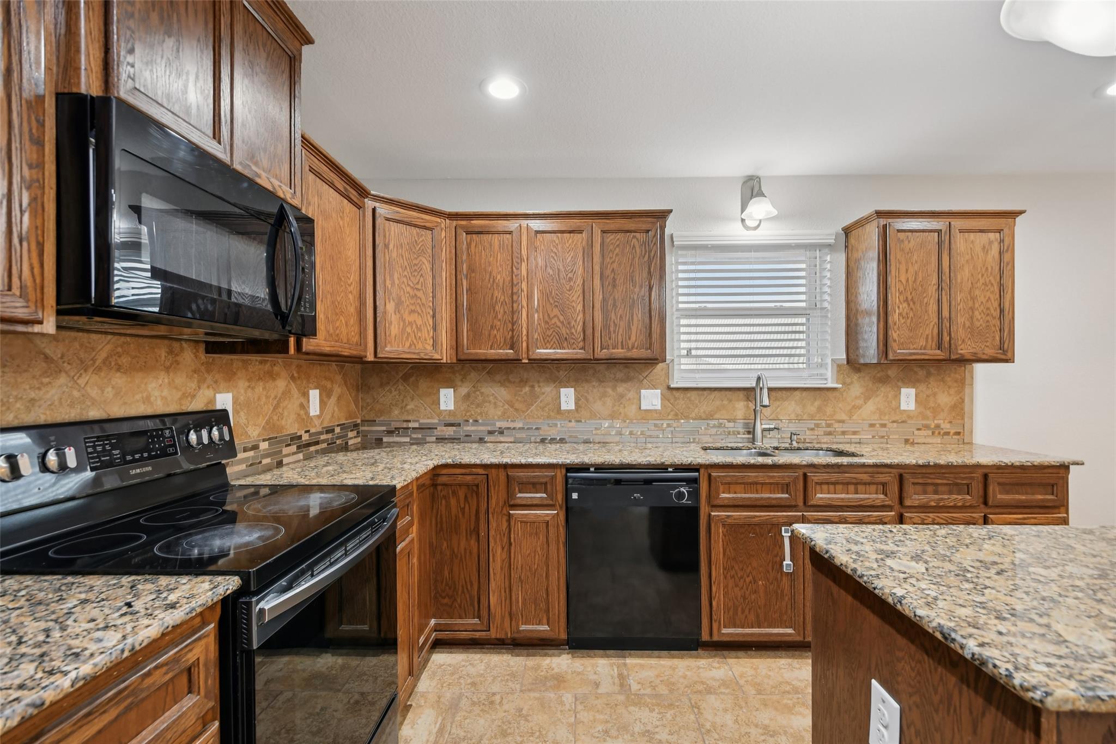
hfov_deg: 100.4
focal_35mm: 15
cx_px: 558
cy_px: 372
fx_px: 465
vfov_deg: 77.3
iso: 400
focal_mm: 10
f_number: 8
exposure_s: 1/6
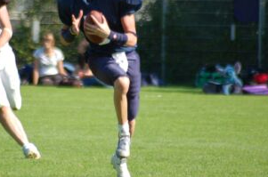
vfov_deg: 2.0
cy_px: 55
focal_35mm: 678
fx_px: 5034
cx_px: 94
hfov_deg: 3.0
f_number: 5.6
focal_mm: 300
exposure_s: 1/800
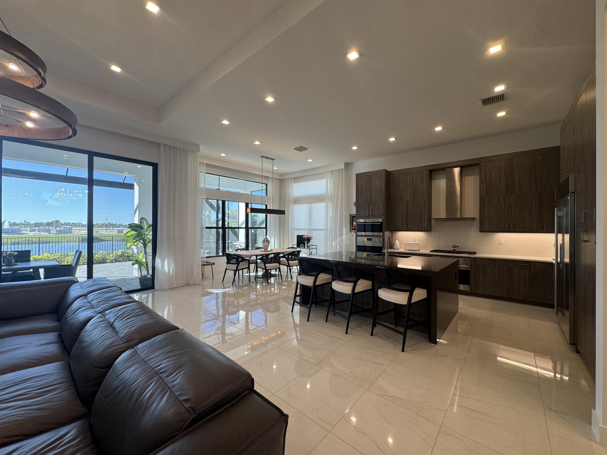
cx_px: 304
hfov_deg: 102.1
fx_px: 245
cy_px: 228
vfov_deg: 85.7
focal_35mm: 14
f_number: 2.2
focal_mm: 2.22
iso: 64
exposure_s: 1/120
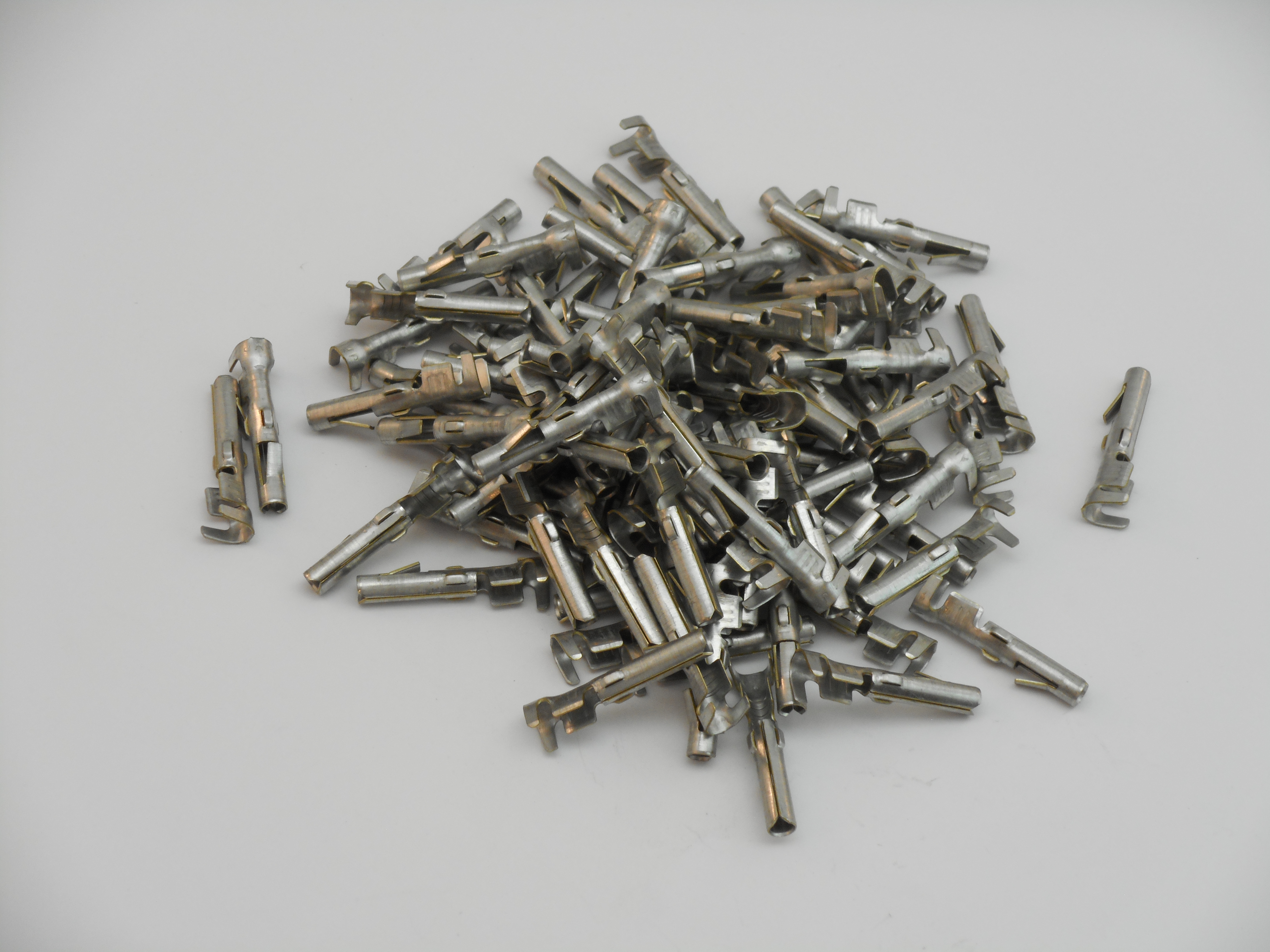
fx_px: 3742
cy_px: 476
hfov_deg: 19.3
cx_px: 635
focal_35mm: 102
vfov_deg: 14.5
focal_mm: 18.2
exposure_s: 1/60
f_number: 5.8
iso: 160
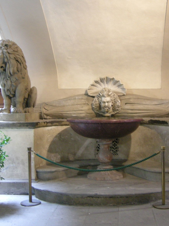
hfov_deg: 29.5
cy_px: 112
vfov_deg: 38.9
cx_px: 110
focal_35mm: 49
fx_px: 319
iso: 400
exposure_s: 1/9.2
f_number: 2.7
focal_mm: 7.5
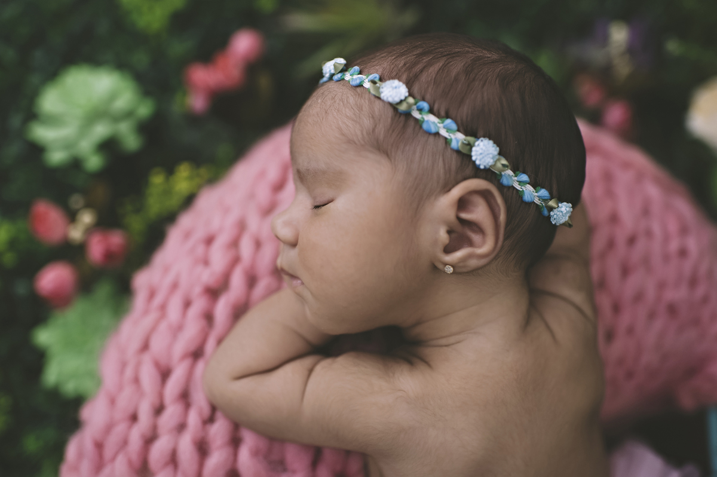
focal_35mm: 35
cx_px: 358
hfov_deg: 54.5
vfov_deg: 37.8
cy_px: 238
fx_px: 696
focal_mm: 35
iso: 400
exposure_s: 1/200
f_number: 2.2
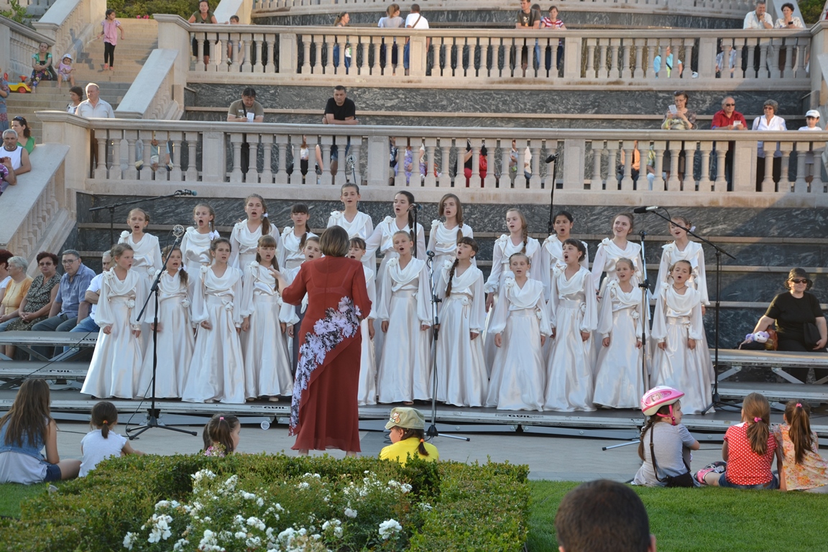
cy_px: 276
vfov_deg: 17.5
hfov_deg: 26.0
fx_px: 1794
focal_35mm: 78
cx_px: 414
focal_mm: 52
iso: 200
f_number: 5.6
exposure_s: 1/125
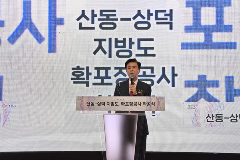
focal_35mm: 70
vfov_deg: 19.5
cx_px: 120
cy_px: 80
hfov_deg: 28.8
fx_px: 467
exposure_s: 1/250
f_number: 5
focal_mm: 70
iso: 640
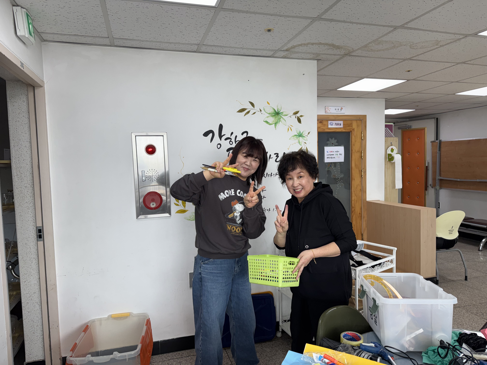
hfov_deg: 71.6
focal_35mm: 24
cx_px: 244
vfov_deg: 56.8
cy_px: 182
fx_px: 338
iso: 80
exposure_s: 1/343
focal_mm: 6.76
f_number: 1.78
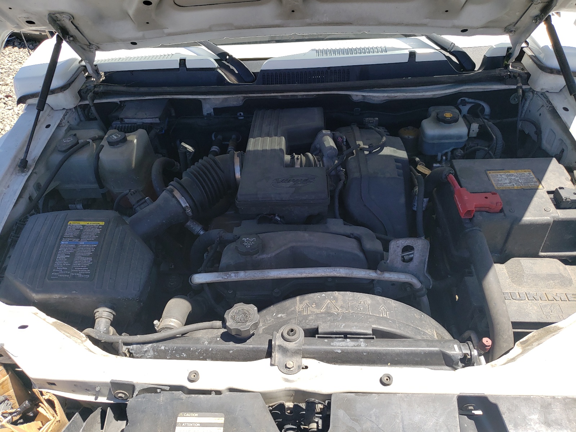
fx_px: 433
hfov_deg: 67.3
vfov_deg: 53.1
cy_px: 216
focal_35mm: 26
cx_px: 288
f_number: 1.5
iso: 50
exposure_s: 1/1250
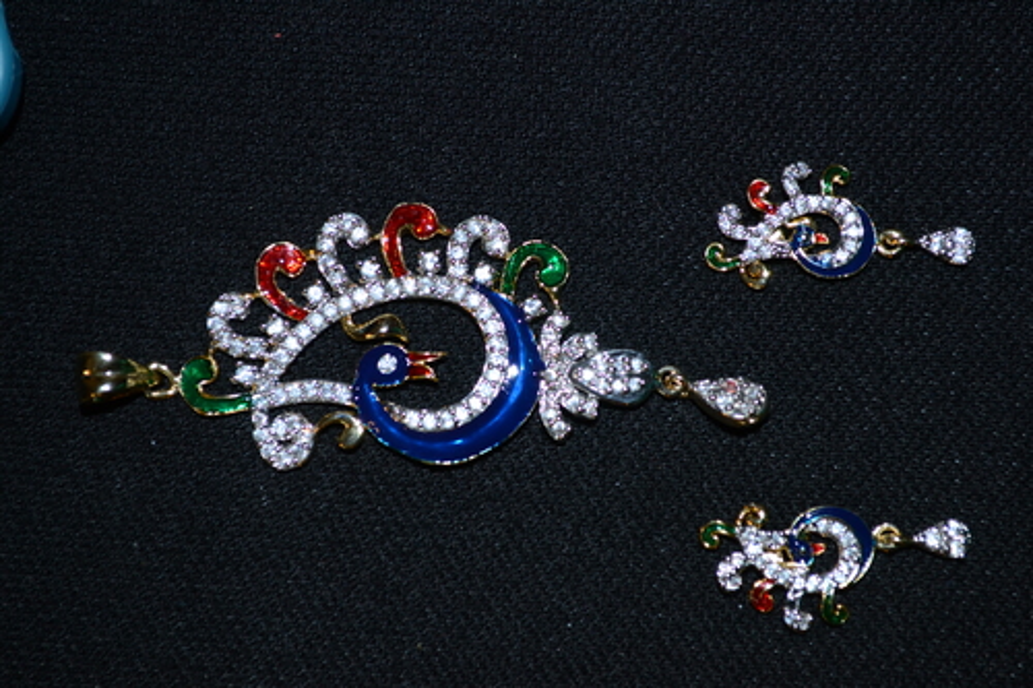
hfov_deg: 29.9
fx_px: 1936
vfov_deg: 20.1
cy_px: 344
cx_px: 516
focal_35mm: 68
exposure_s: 1/60
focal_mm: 45
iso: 400
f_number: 6.3
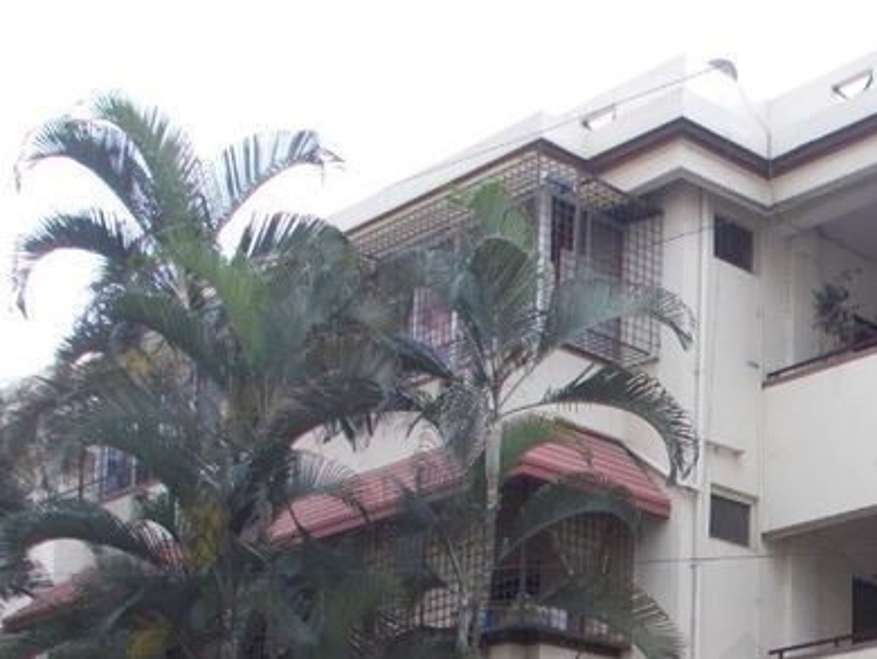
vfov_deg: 19.4
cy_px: 765
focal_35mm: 72
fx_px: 1825
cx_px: 873
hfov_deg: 25.7
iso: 80
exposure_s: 1/125
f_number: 3.2
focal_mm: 4.6
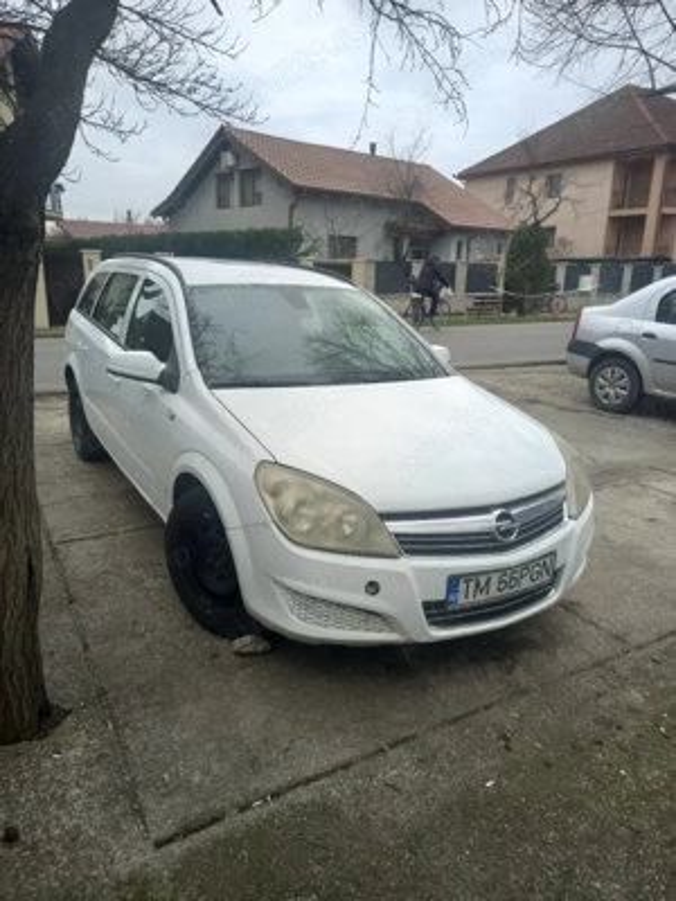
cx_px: 338
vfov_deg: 69.4
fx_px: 651
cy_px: 450
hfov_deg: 54.9
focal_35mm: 25
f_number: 2
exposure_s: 1/118
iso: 25
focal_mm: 4.6
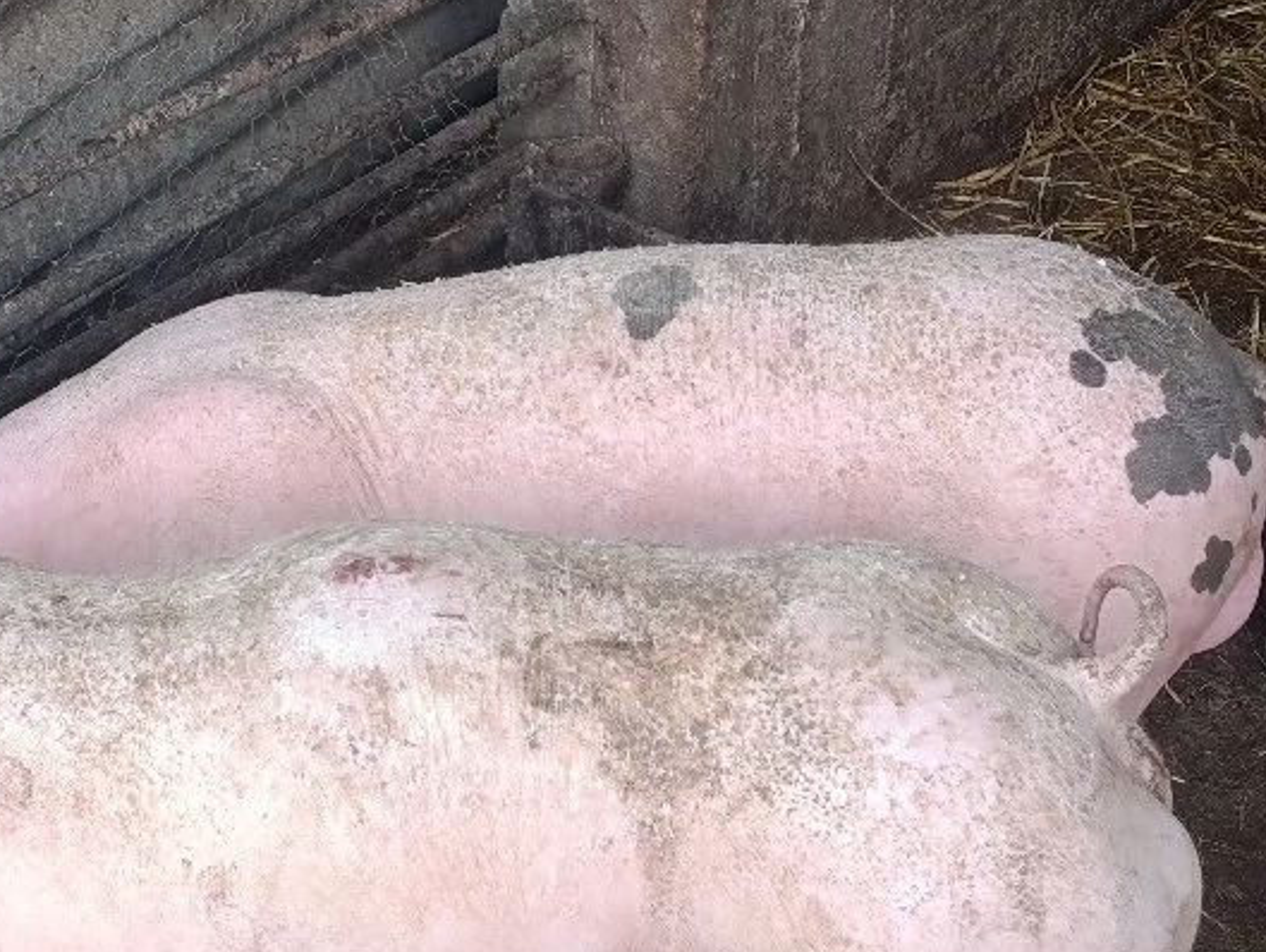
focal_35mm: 87
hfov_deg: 22.3
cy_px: 618
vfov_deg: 17.0
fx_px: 3185
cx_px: 321
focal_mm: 6.14
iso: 160
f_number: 1.6
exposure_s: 1/100
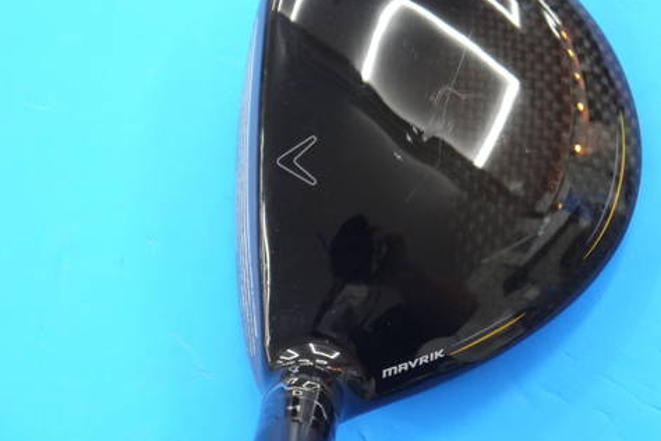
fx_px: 2166
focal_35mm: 118
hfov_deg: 17.3
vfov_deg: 11.6
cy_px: 147
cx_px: 392
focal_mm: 42
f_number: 5.6
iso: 800
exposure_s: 1/50
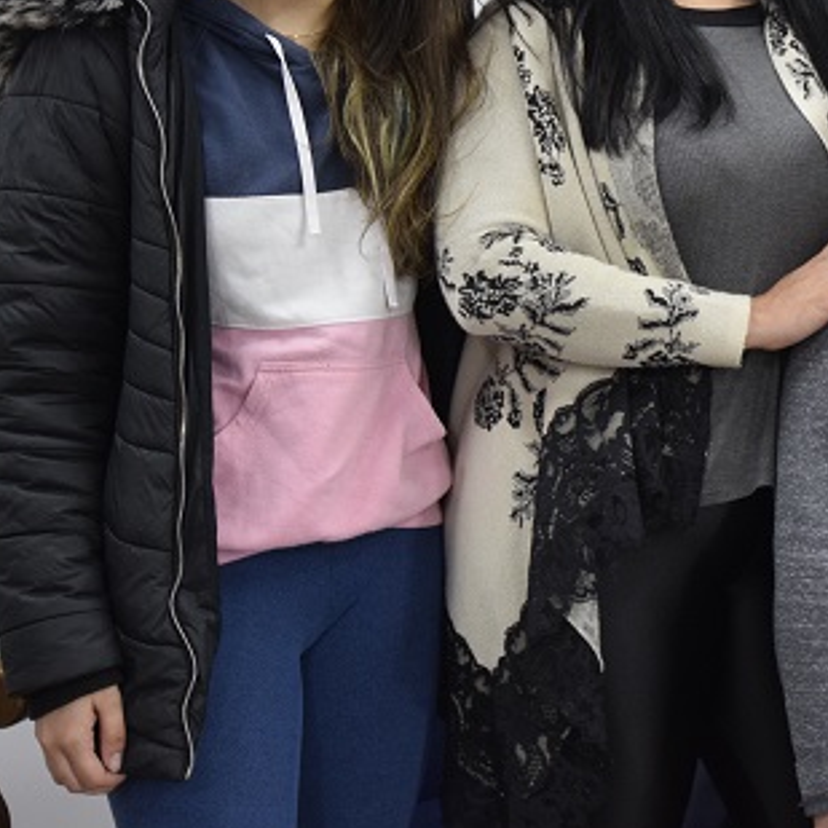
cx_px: 801
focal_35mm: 68
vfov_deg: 25.2
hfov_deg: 24.4
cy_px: 249
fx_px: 1840
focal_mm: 22
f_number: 4.5
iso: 1250
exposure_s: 1/60
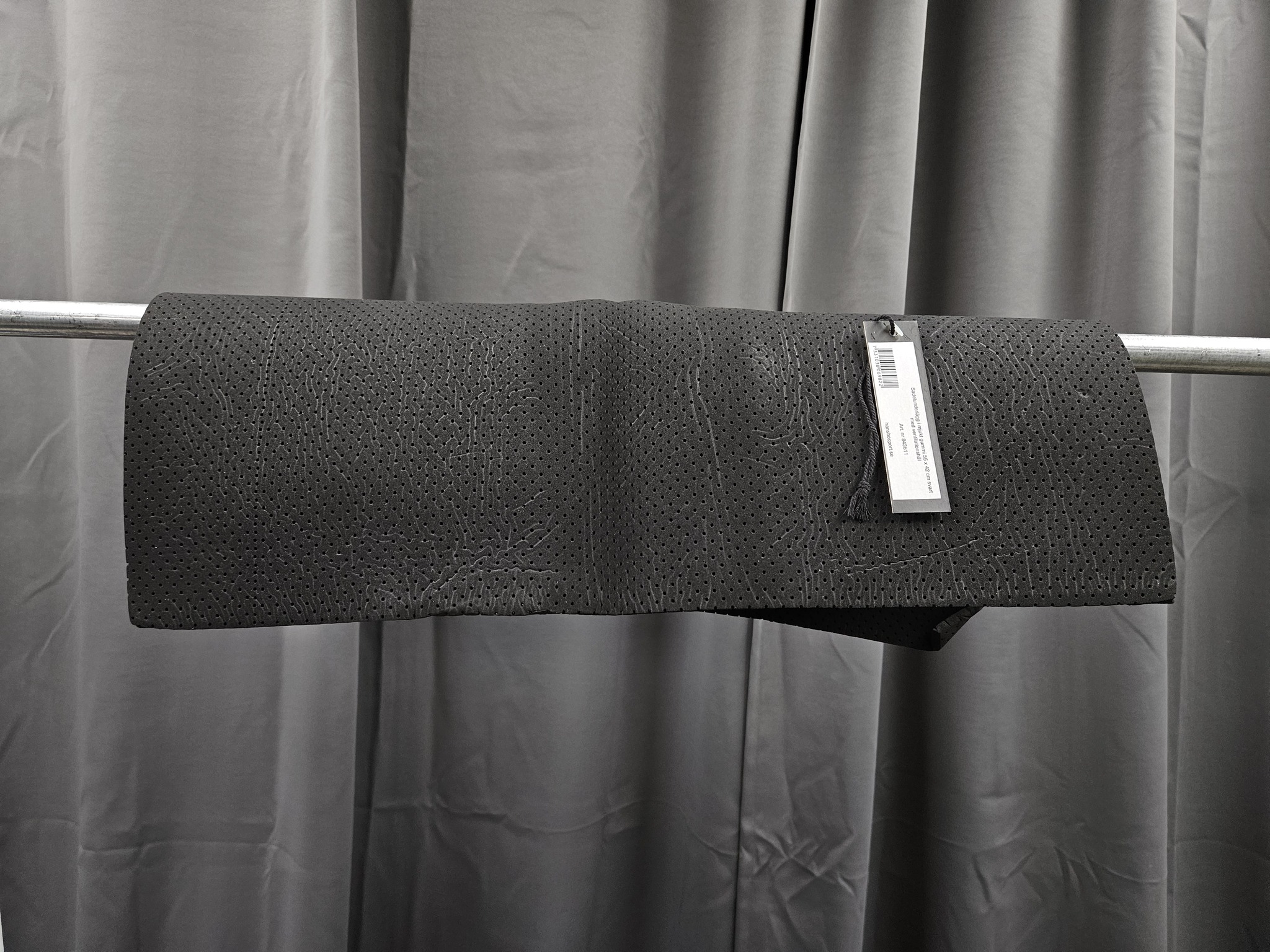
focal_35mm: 23
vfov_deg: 58.9
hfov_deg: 73.9
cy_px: 476
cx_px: 635
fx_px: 844
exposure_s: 1/100
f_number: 1.8
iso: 250
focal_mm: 5.4
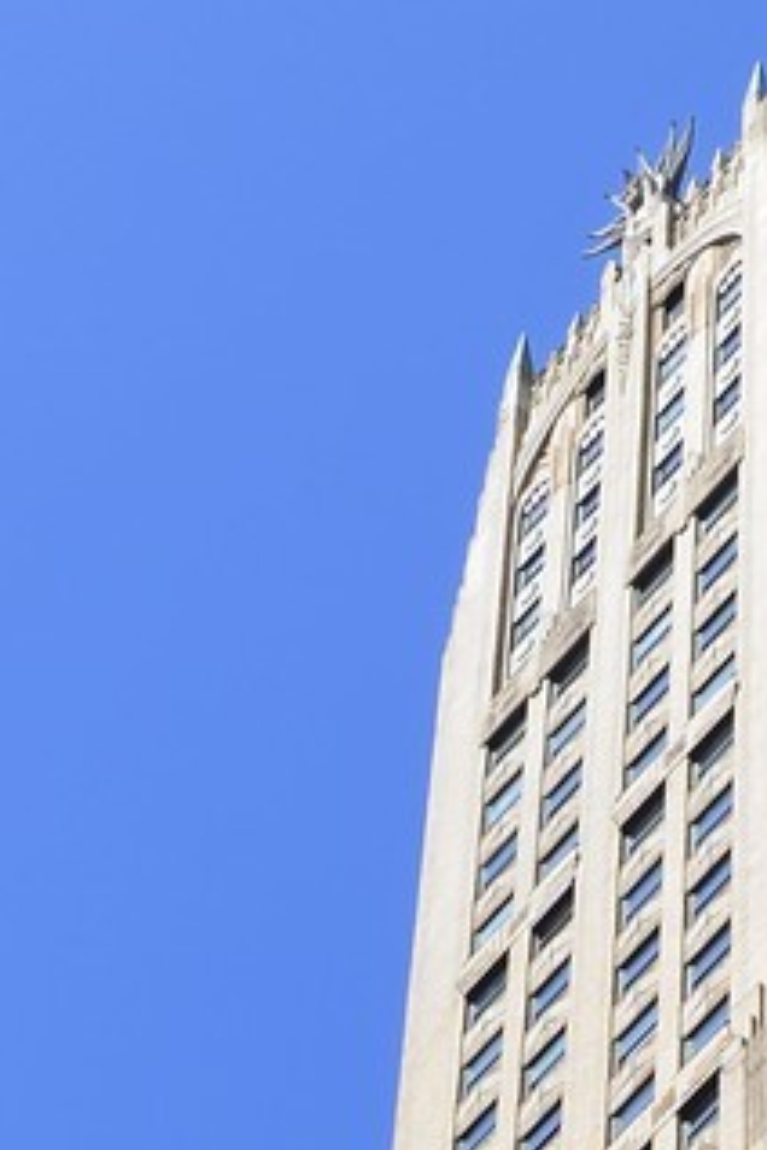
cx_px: 765
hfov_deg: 6.5
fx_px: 6743
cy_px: 2456
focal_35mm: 211
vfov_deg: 9.1
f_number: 10
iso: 200
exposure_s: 1/200
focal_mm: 42
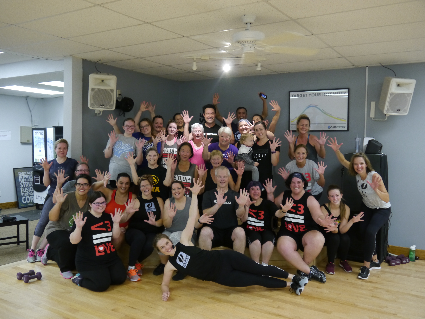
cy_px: 160
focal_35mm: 34
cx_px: 212
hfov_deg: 54.0
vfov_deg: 41.8
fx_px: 417
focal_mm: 17
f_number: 4
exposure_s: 1/60
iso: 800
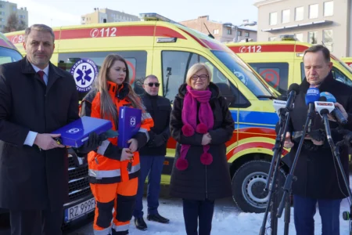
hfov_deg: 53.1
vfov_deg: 36.9
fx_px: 352
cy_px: 118
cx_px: 176
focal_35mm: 36
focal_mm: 24
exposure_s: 1/200
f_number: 4
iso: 100
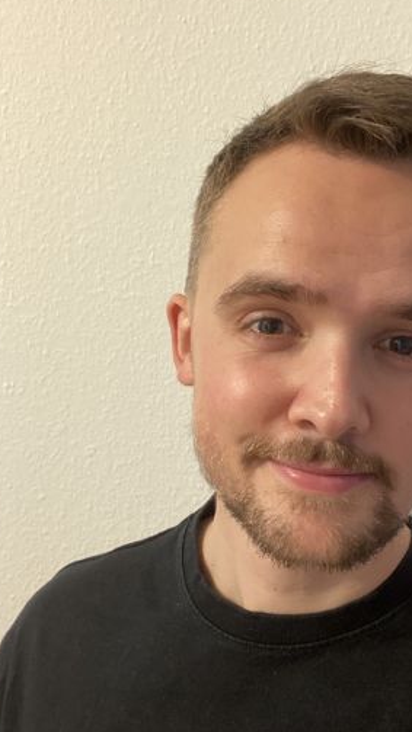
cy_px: 391
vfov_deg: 51.6
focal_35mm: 39
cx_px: 282
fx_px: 757
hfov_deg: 30.2
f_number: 2.2
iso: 400
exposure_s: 1/33
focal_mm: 2.71
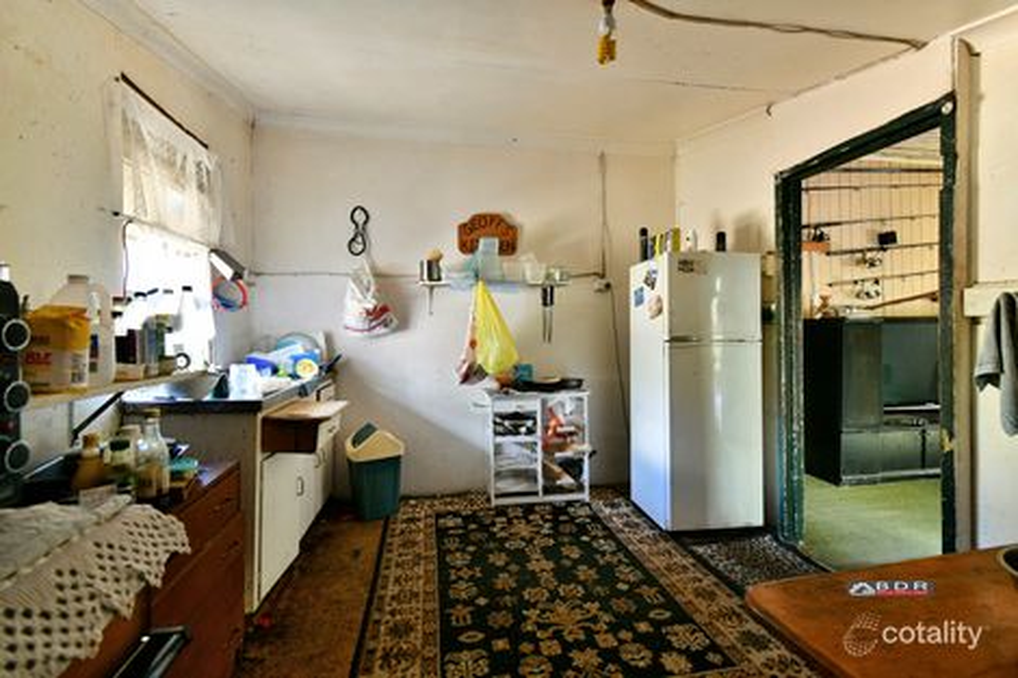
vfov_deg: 77.3
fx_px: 424
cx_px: 509
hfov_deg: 100.4
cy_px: 339
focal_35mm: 15
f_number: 4.5
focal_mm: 10
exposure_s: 1/2.5
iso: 100
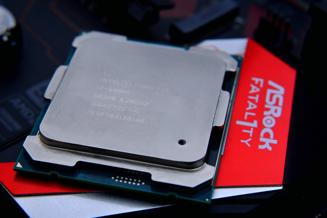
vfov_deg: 27.0
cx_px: 164
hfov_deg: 39.6
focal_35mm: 50
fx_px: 454
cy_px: 109
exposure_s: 1/100
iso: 160
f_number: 16
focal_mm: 50
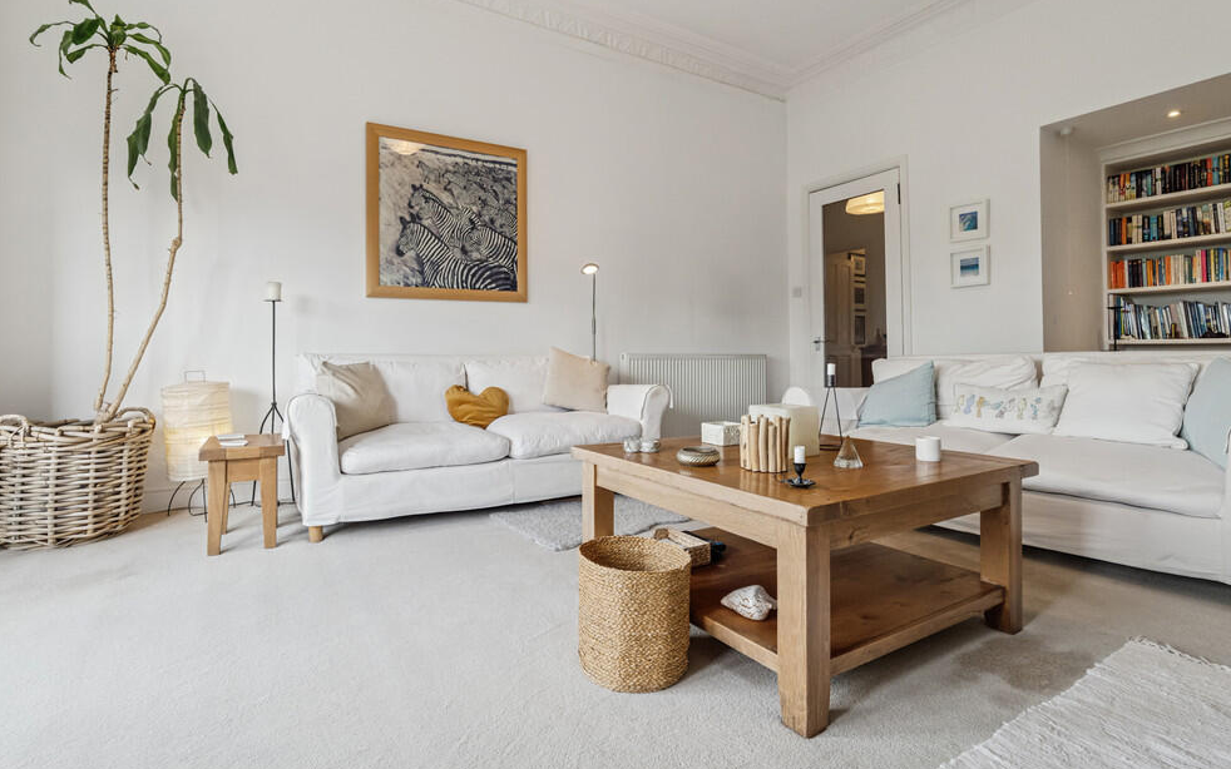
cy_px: 351
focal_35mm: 17
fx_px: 570
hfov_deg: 94.3
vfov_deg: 67.9
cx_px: 599
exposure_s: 1/100
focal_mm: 16
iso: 2000
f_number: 8
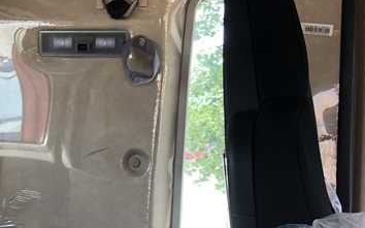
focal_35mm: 67
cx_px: -16
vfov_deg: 19.4
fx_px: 666
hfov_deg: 28.4
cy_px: 92
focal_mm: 4
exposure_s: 1/120
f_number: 1.8
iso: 32
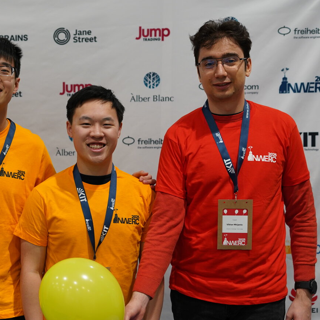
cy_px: 184
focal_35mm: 79
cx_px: 46
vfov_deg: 21.9
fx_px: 826
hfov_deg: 21.5
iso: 640
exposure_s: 1/125
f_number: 2
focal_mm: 50
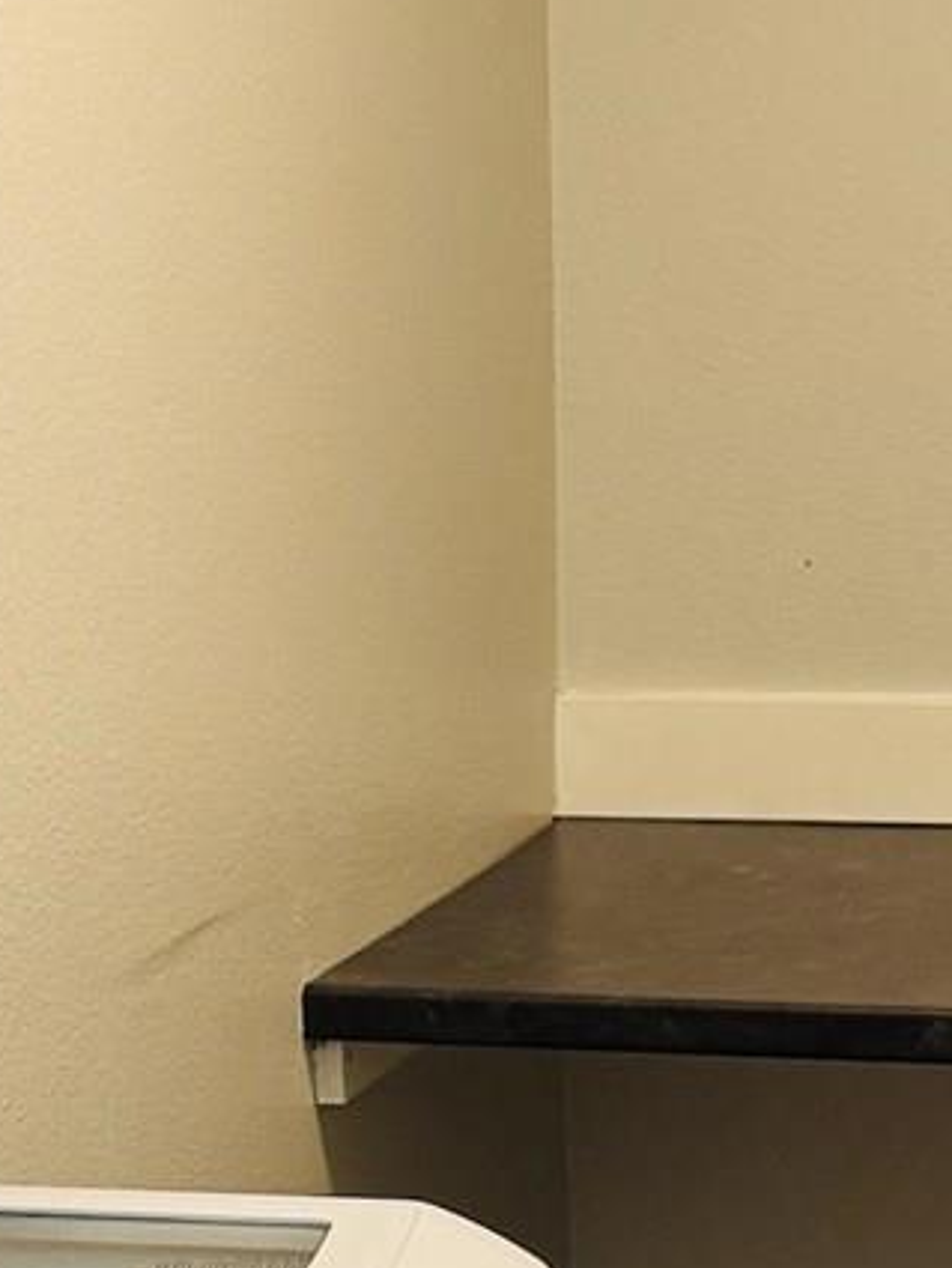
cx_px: 337
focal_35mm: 130
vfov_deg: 15.1
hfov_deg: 11.4
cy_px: 1050
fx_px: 4765
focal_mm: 6.76
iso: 160
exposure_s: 1/60
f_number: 1.78
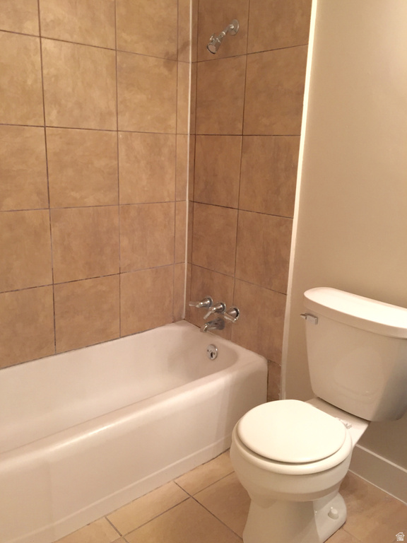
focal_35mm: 29
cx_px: 204
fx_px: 455
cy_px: 272
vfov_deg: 61.7
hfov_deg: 48.2
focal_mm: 4.15
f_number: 2.2
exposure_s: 1/30
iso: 64
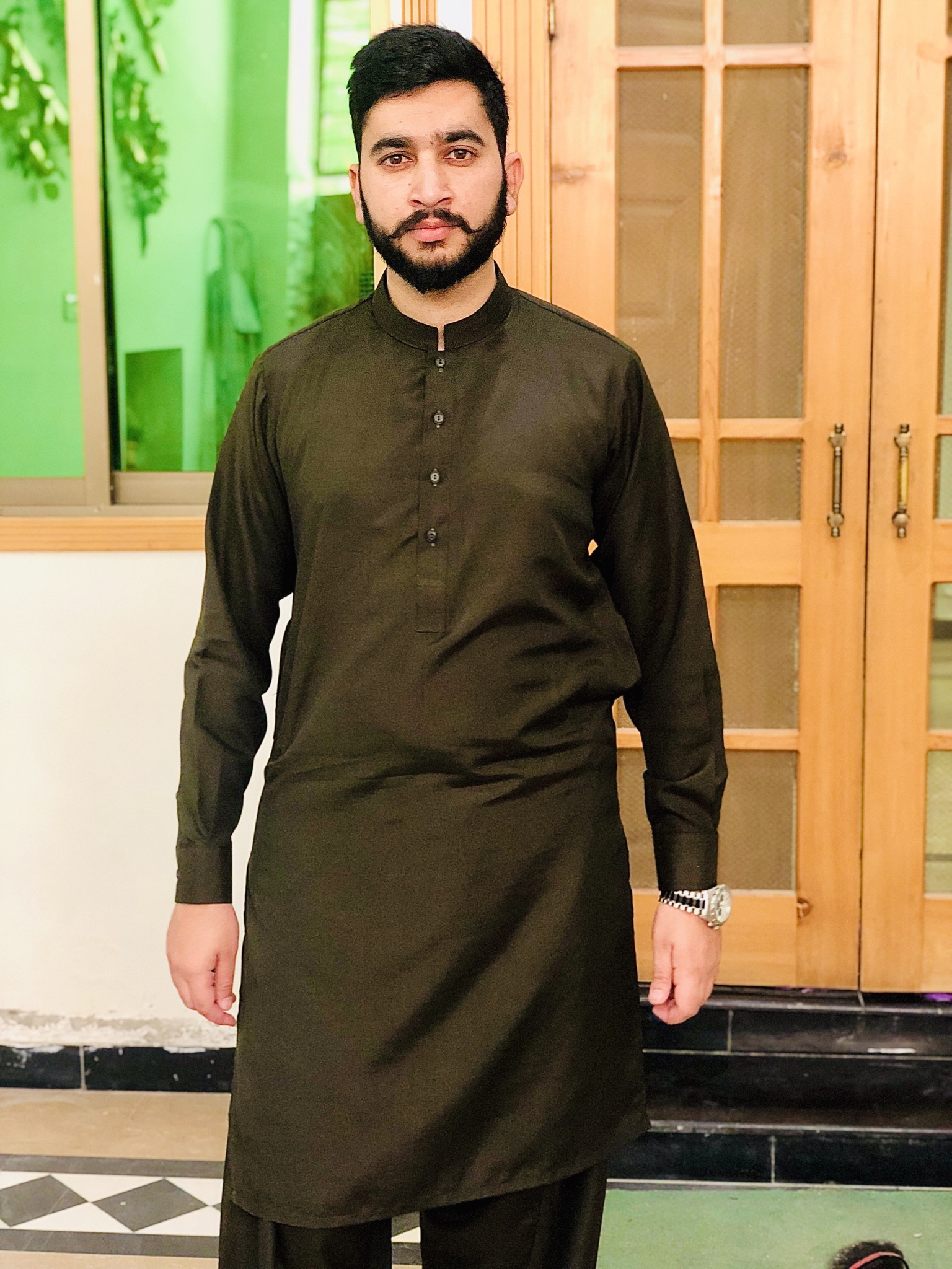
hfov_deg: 28.0
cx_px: 476
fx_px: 1907
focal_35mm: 52
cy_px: 634
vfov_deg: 36.8
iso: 160
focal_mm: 6
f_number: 2.4
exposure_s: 1/20
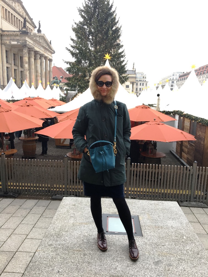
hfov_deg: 48.2
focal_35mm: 29
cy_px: 138
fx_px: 232
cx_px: 104
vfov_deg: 61.7
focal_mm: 4.15
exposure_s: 1/100
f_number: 2.2
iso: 40
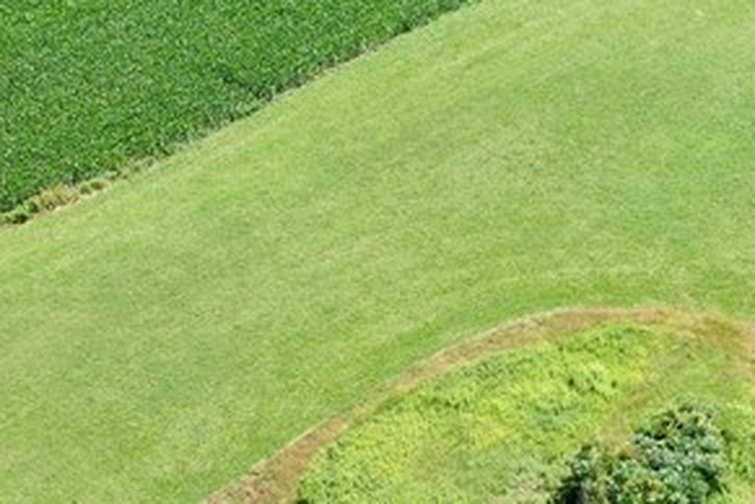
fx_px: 1720
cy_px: 356
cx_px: 706
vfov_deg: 16.6
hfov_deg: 24.0
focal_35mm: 82
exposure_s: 1/1000
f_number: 2.8
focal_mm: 8.38
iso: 100
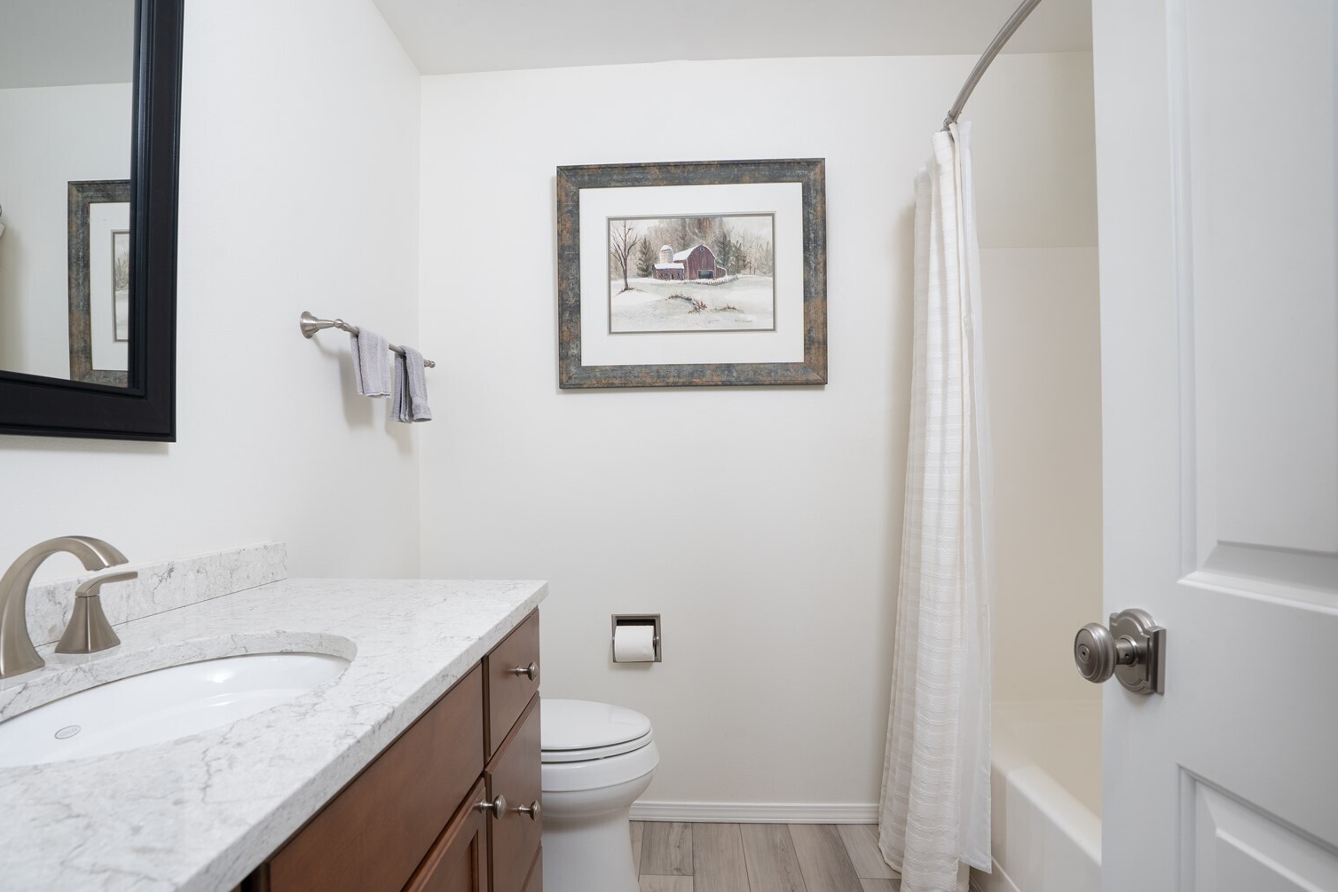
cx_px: 629
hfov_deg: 89.9
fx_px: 669
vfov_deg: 67.3
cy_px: 475
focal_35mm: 18
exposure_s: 1/200
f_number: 8
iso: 320
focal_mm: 16
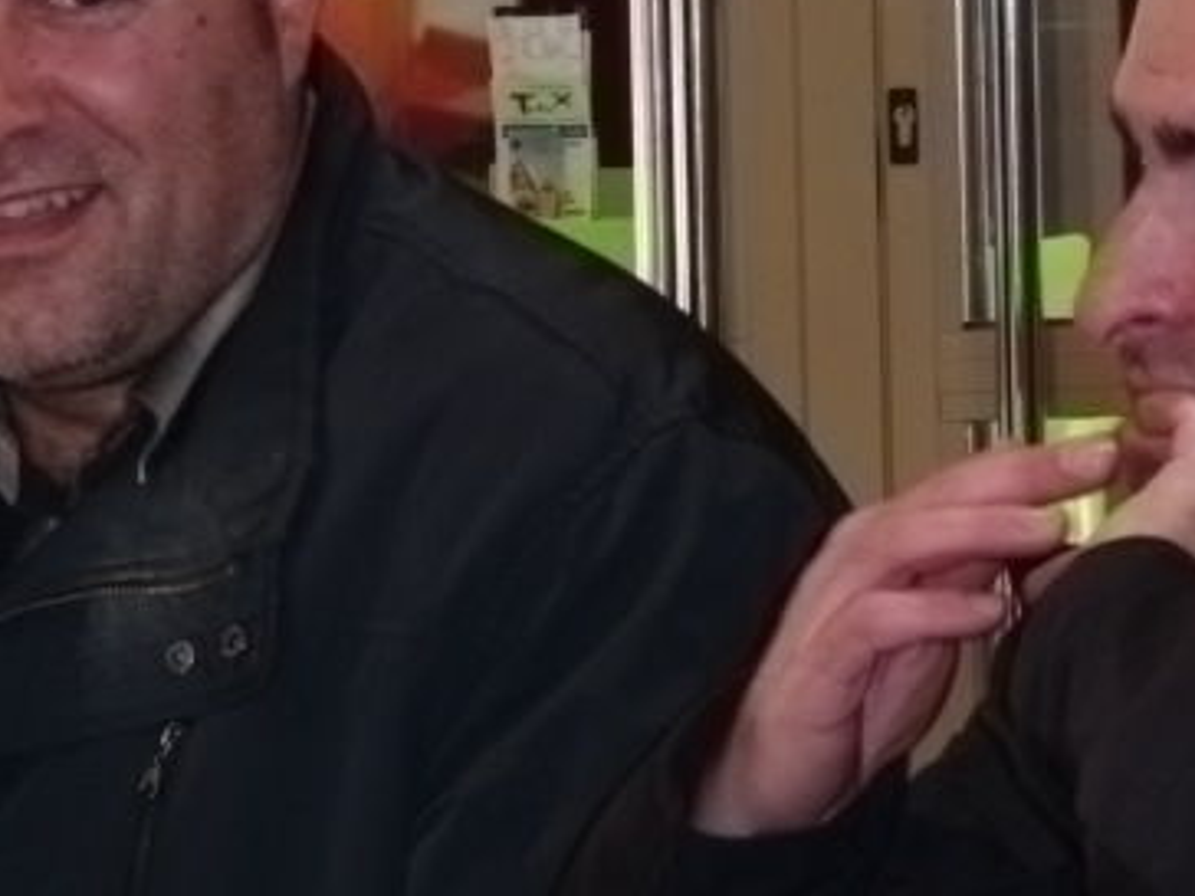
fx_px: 7698
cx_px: 837
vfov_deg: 6.7
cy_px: 190
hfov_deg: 8.9
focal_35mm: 223
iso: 400
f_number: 5.2
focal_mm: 22
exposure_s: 1/40
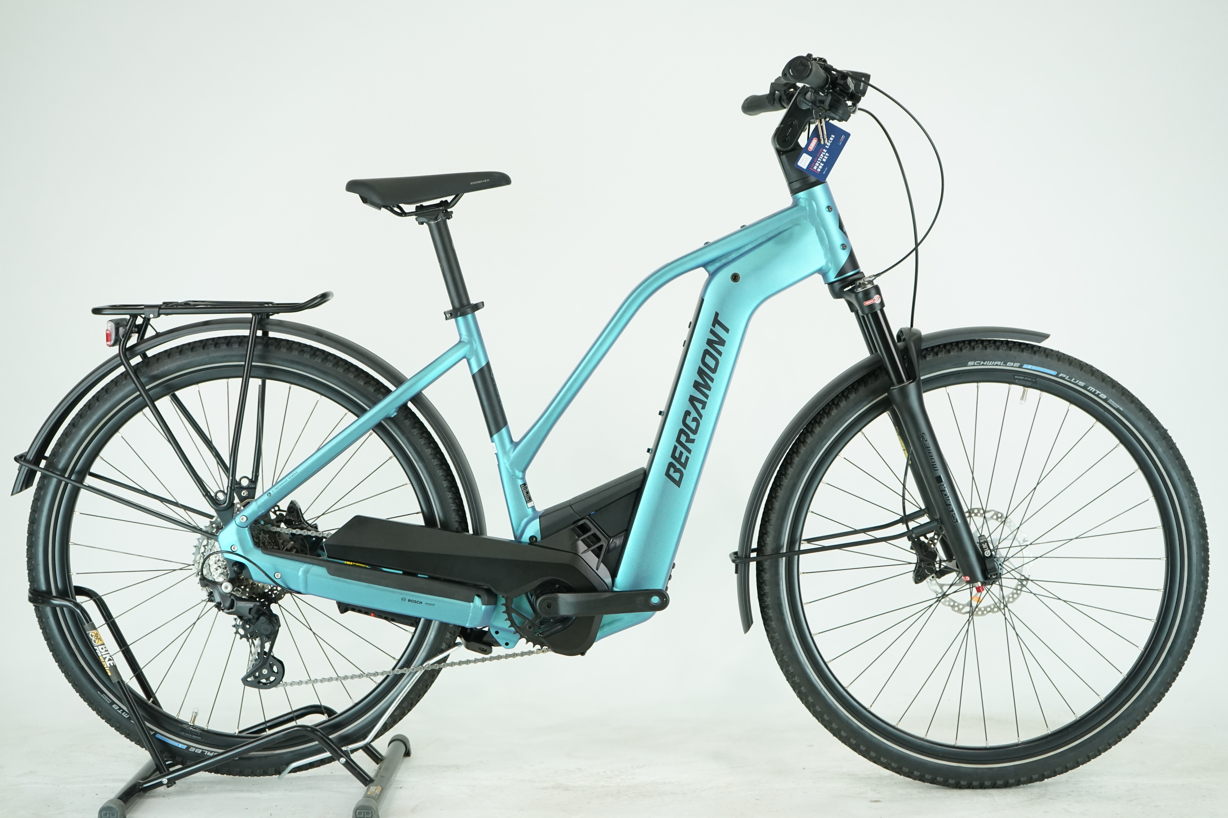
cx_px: 614
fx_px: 1842
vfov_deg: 25.1
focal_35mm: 54
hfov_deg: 36.9
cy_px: 409
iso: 1600
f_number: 5.6
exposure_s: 1/200
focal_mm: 54
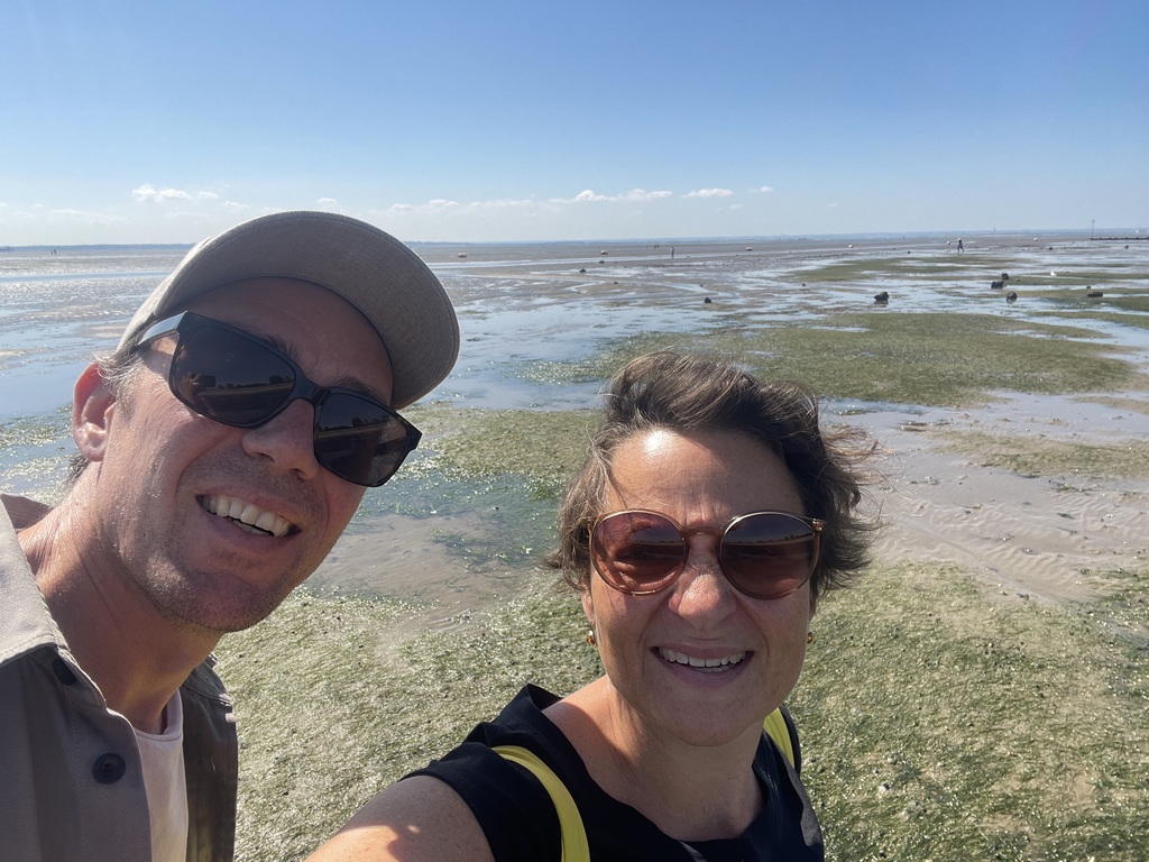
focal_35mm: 23
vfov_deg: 58.9
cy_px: 431
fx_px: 763
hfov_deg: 73.9
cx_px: 574
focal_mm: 2.71
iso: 25
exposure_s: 1/389
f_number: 2.2
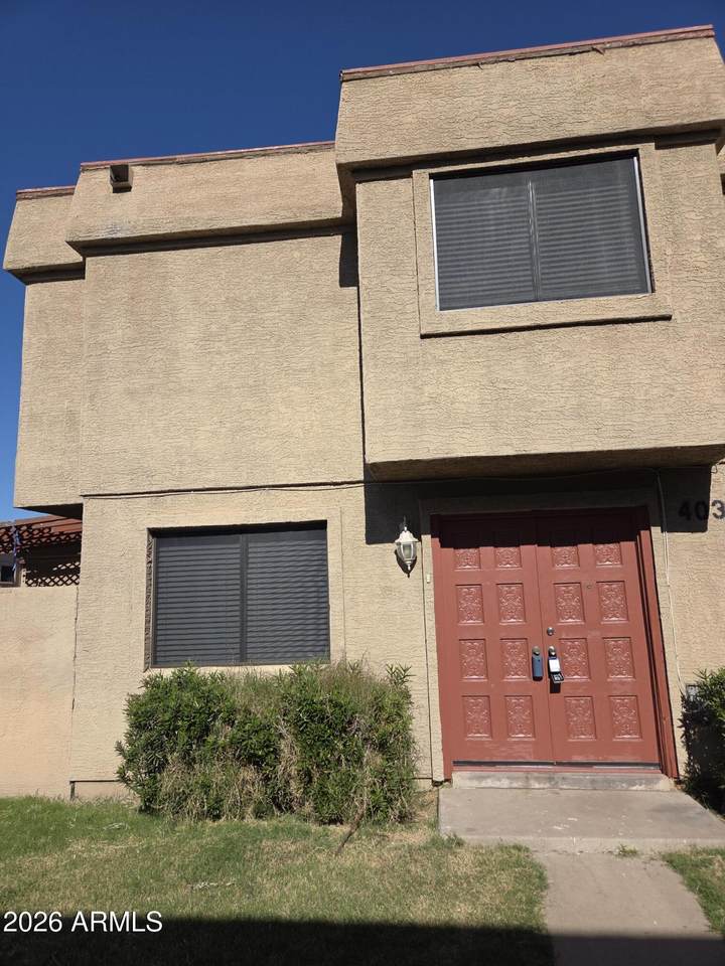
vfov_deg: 73.9
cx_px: 362
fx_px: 642
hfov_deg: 58.9
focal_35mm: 23
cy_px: 483
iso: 25
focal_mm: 5.4
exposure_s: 1/2835
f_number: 1.8
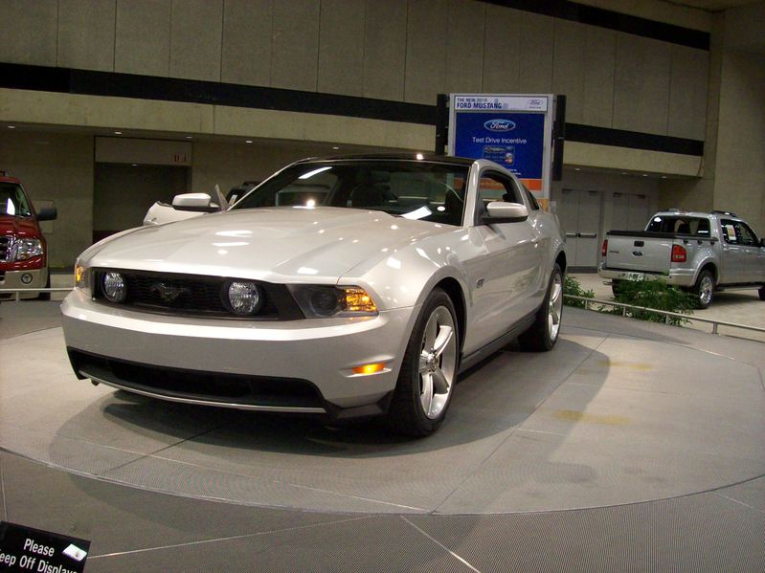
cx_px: 382
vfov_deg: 39.6
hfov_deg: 51.4
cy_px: 286
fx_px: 795
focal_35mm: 36
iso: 238
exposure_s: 1/128
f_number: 2.7
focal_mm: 6
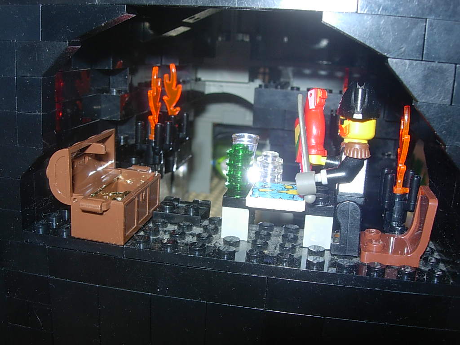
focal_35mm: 38
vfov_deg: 37.7
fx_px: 505
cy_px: 172
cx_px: 230
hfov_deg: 49.0
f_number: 4.8
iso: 79
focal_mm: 7.8
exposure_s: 1/32
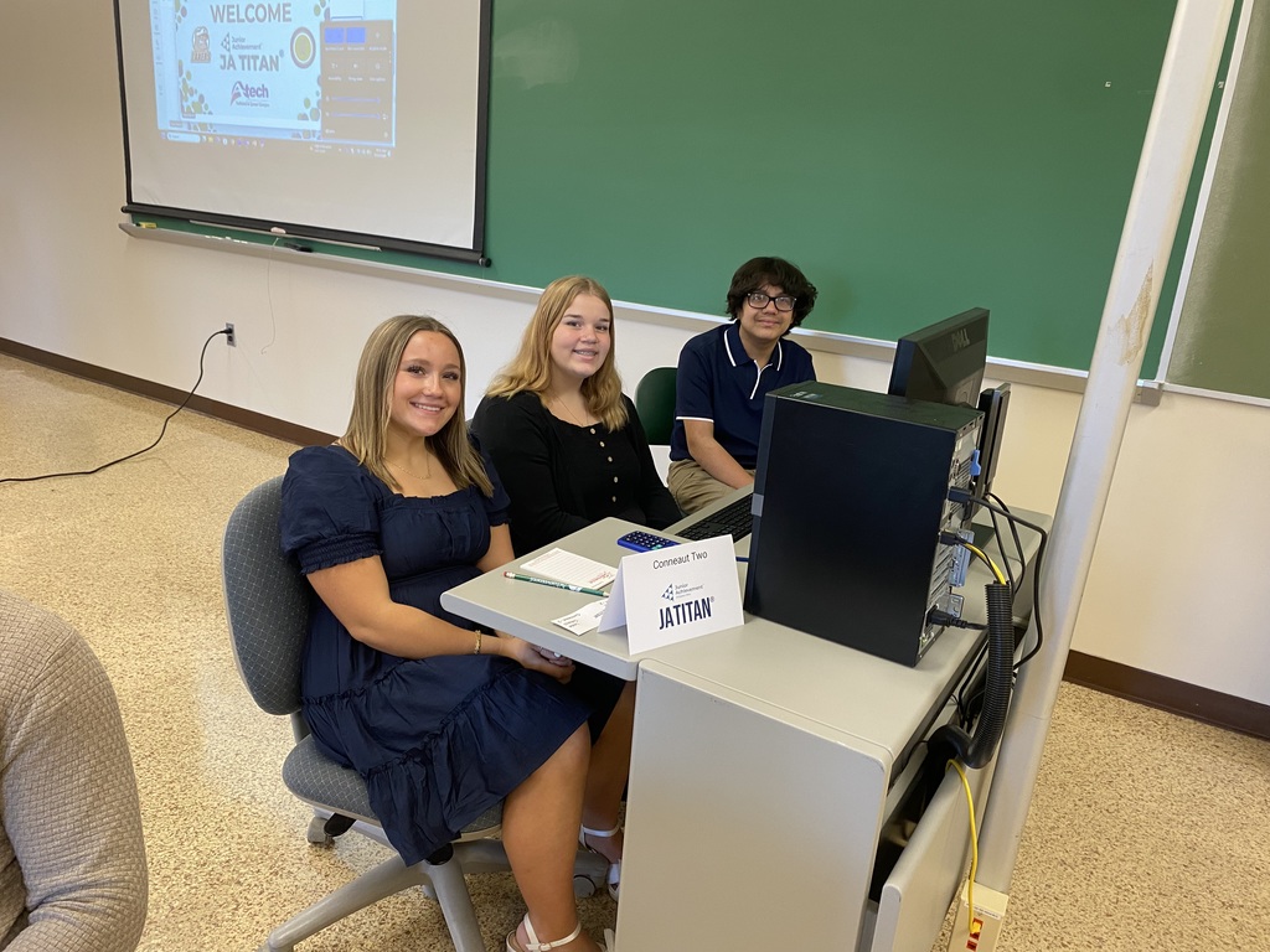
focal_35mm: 26
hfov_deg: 67.3
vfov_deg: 53.1
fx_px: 954
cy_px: 476
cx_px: 635
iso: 125
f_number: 1.8
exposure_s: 1/60
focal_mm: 4.25
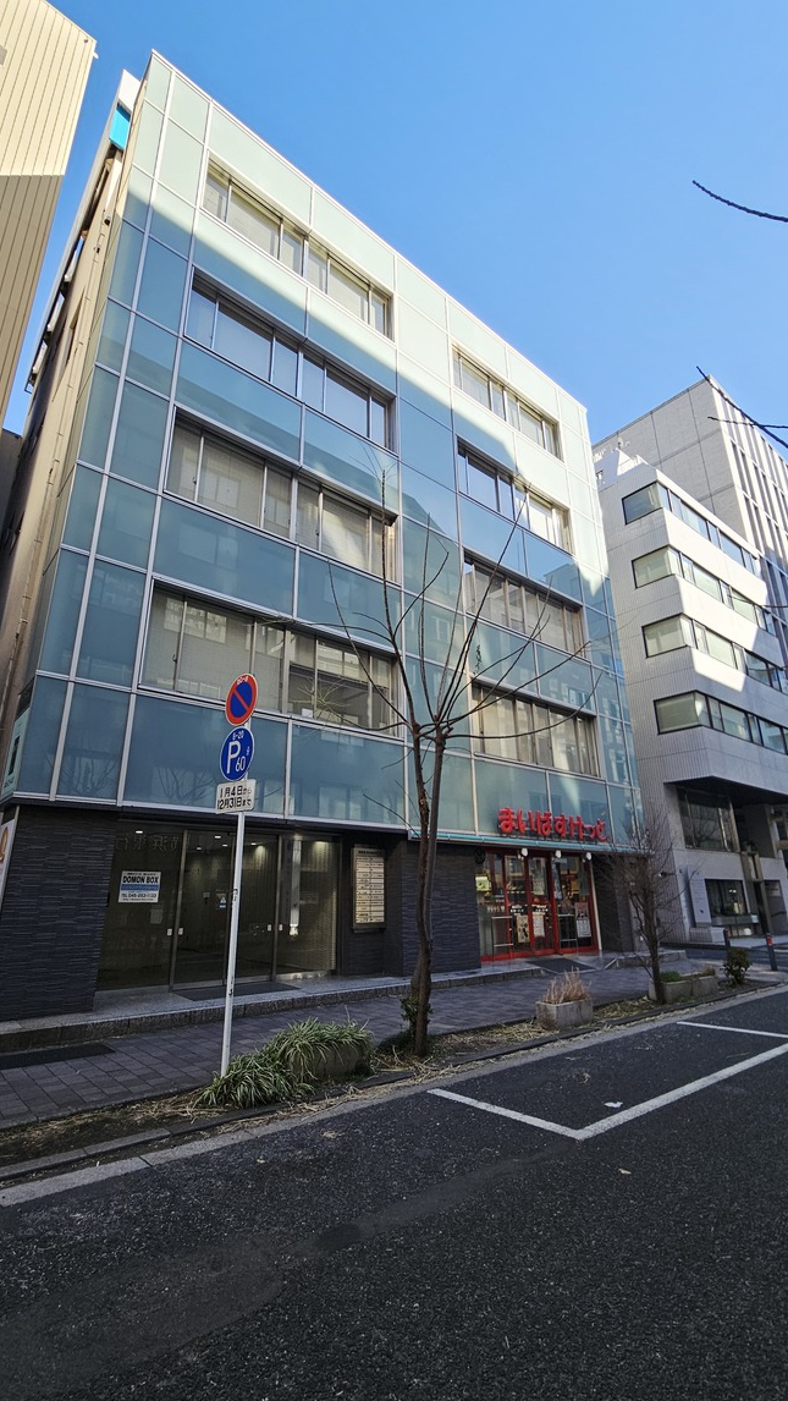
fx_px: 557
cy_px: 678
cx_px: 376
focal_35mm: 15
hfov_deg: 70.5
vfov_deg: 103.0
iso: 50
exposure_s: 1/652
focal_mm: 2.2
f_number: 2.2
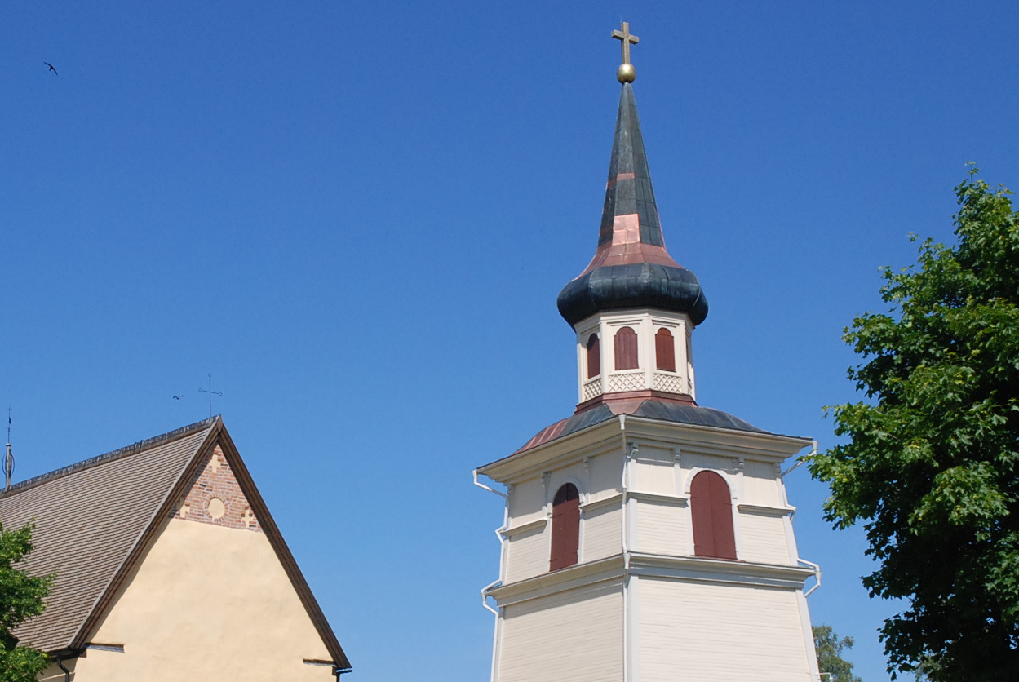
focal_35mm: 63
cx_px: 341
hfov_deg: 31.7
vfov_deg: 21.5
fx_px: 1779
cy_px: 507
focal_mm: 27
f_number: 13
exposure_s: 1/640
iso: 500
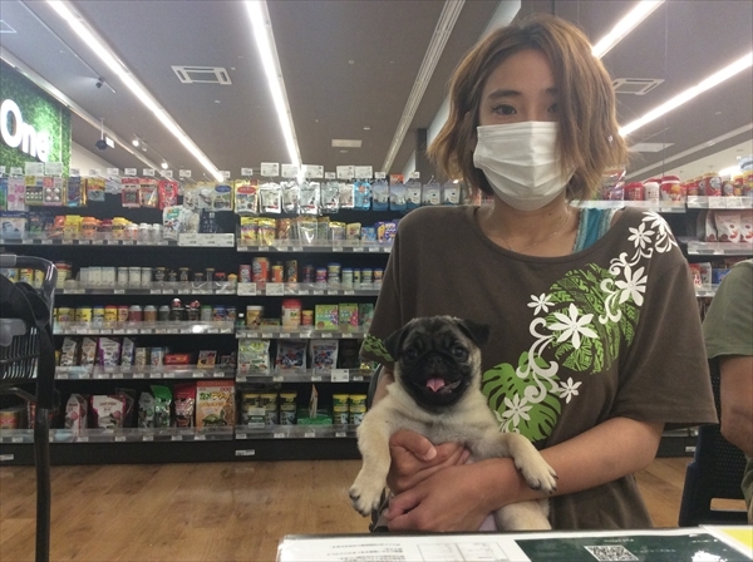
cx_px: 376
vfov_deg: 44.0
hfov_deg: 56.9
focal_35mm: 32
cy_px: 281
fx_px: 695
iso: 125
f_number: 2.4
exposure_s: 1/24
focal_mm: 3.3
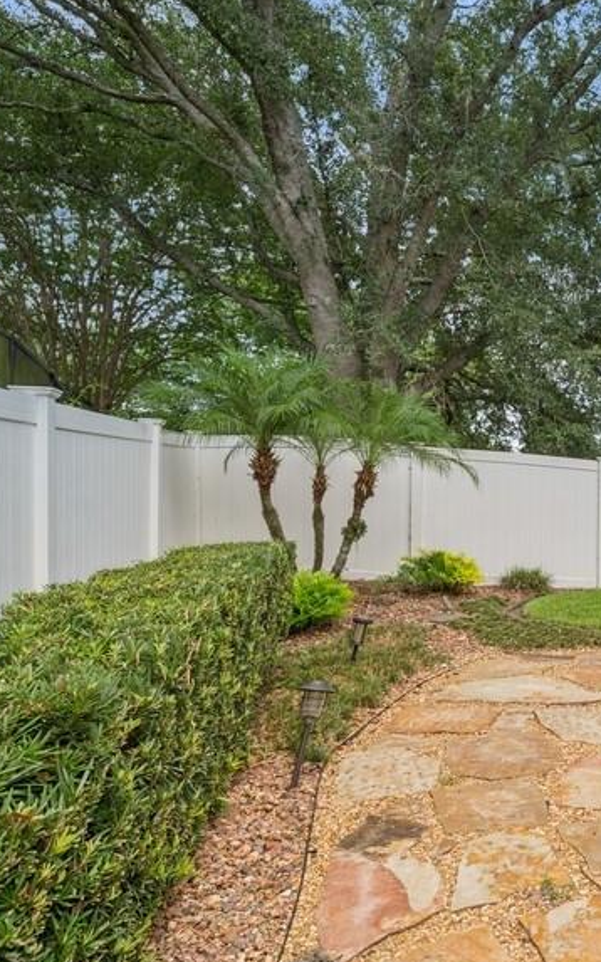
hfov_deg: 41.4
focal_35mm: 24
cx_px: 652
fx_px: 629
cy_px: 497
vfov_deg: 74.8
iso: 200
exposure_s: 1/80
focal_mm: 15
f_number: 8
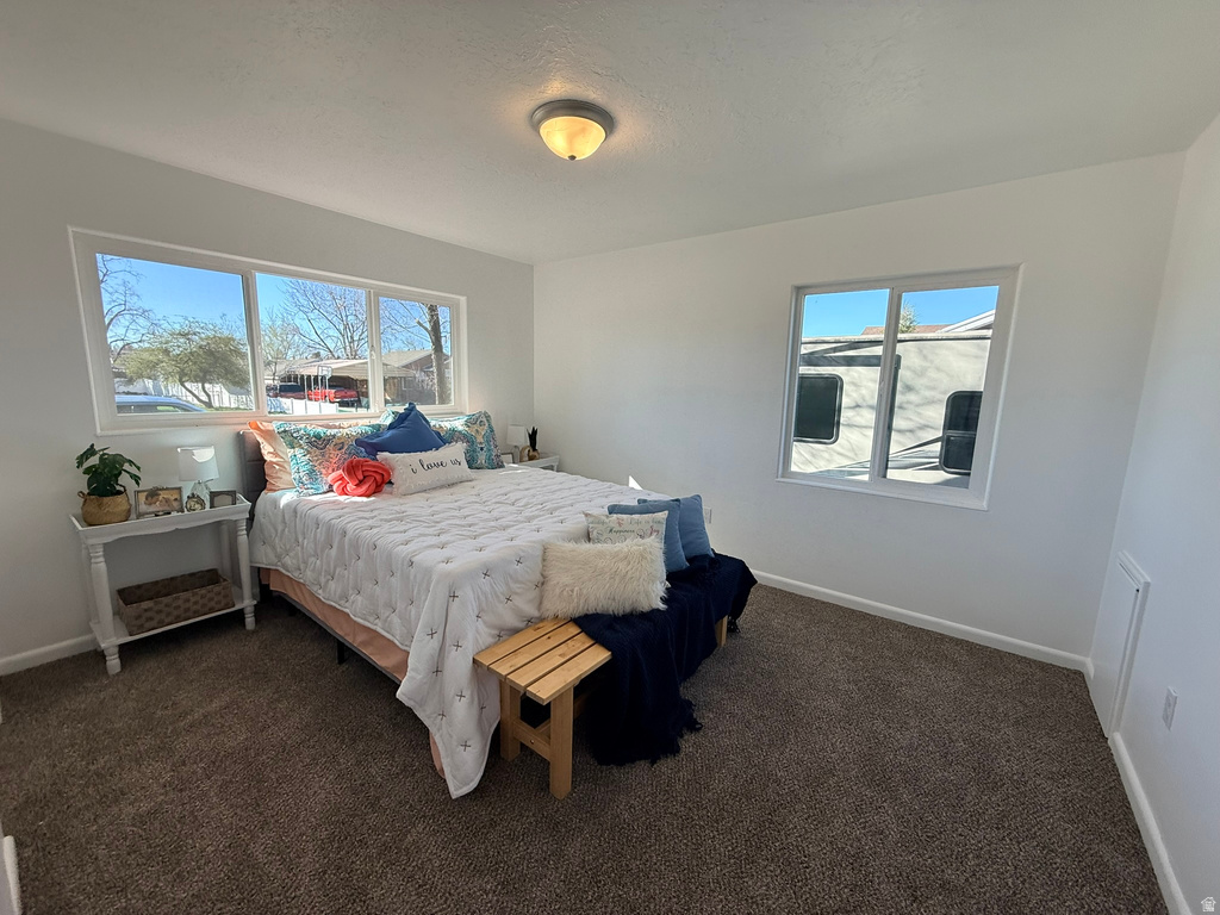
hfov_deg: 102.1
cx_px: 610
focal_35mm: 14
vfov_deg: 85.7
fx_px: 493
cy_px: 458
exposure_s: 1/328
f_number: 2.2
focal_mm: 2.22
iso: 64
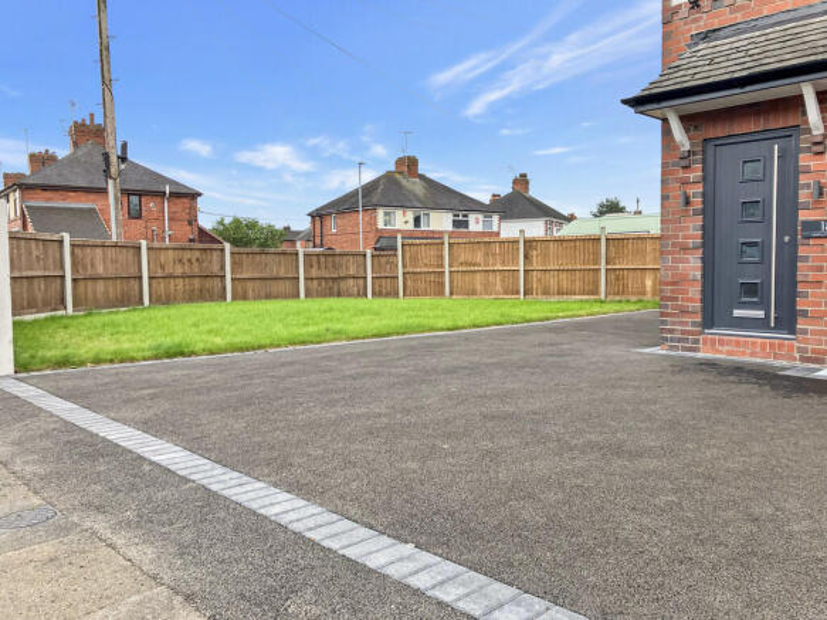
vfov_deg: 49.7
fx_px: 669
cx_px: 414
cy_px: 310
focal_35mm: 28
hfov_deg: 63.5
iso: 32
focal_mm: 3.99
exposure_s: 1/445
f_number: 1.8
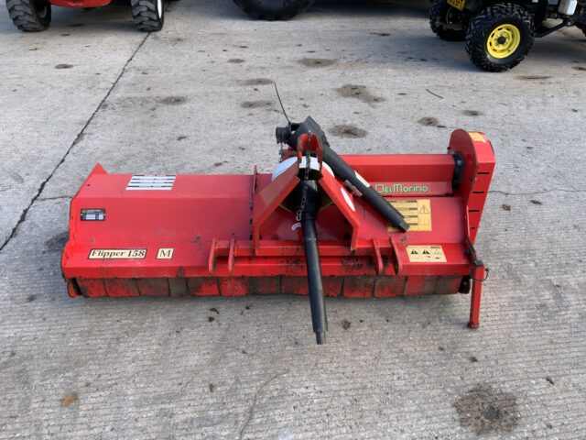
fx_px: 491
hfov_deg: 61.7
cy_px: 220
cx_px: 293
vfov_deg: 48.2
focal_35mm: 29
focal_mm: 3
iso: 16
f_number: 1.8
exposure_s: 1/220
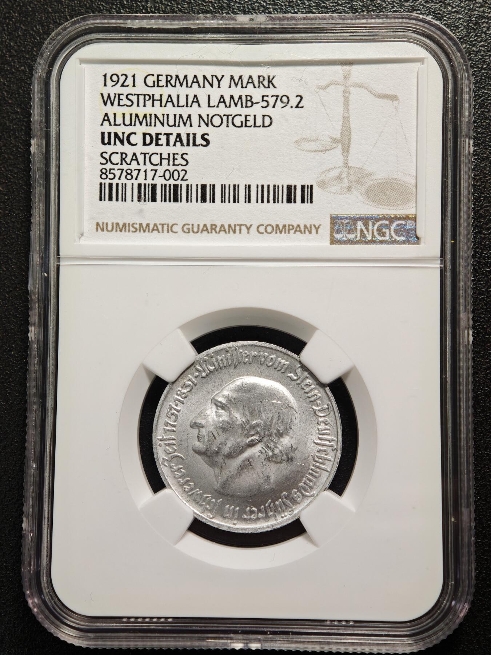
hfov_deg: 24.4
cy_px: 328
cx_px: 246
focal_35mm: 60
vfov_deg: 32.2
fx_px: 1135
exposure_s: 1/111
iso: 500
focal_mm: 9
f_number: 2
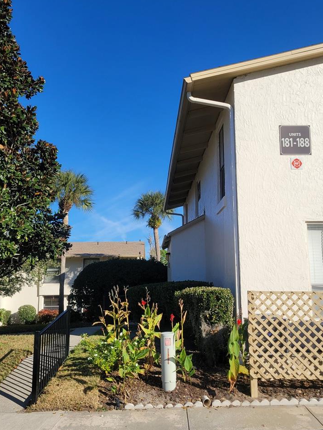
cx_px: 171
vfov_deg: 55.3
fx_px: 410
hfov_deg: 42.9
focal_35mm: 33
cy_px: 232
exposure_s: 1/3092
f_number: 1.8
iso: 40
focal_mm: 5.4
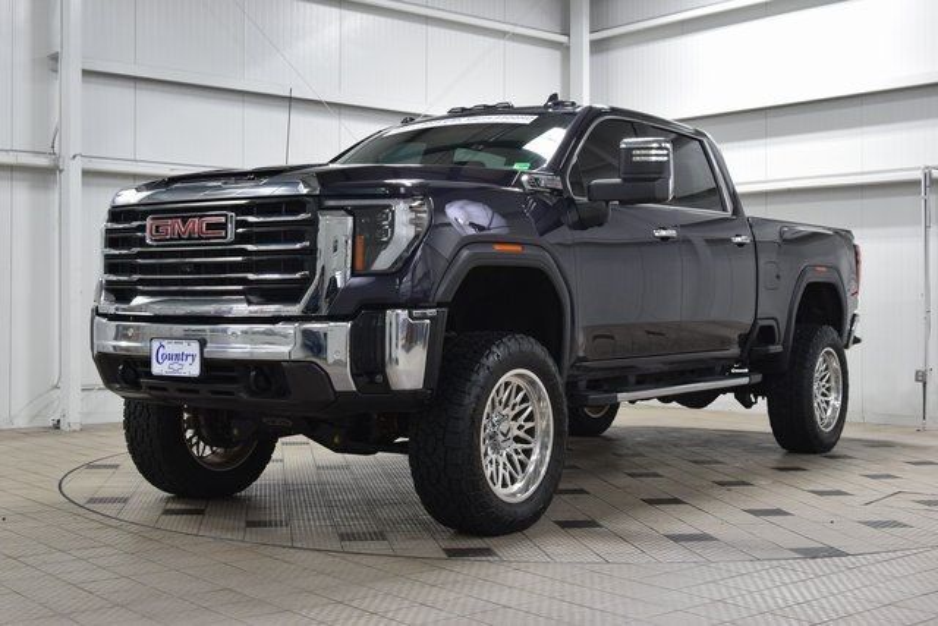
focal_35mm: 48
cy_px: 313
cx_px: 469
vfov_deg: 28.1
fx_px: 1251
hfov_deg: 41.1
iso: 1600
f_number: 5.6
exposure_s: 1/60
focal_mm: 32
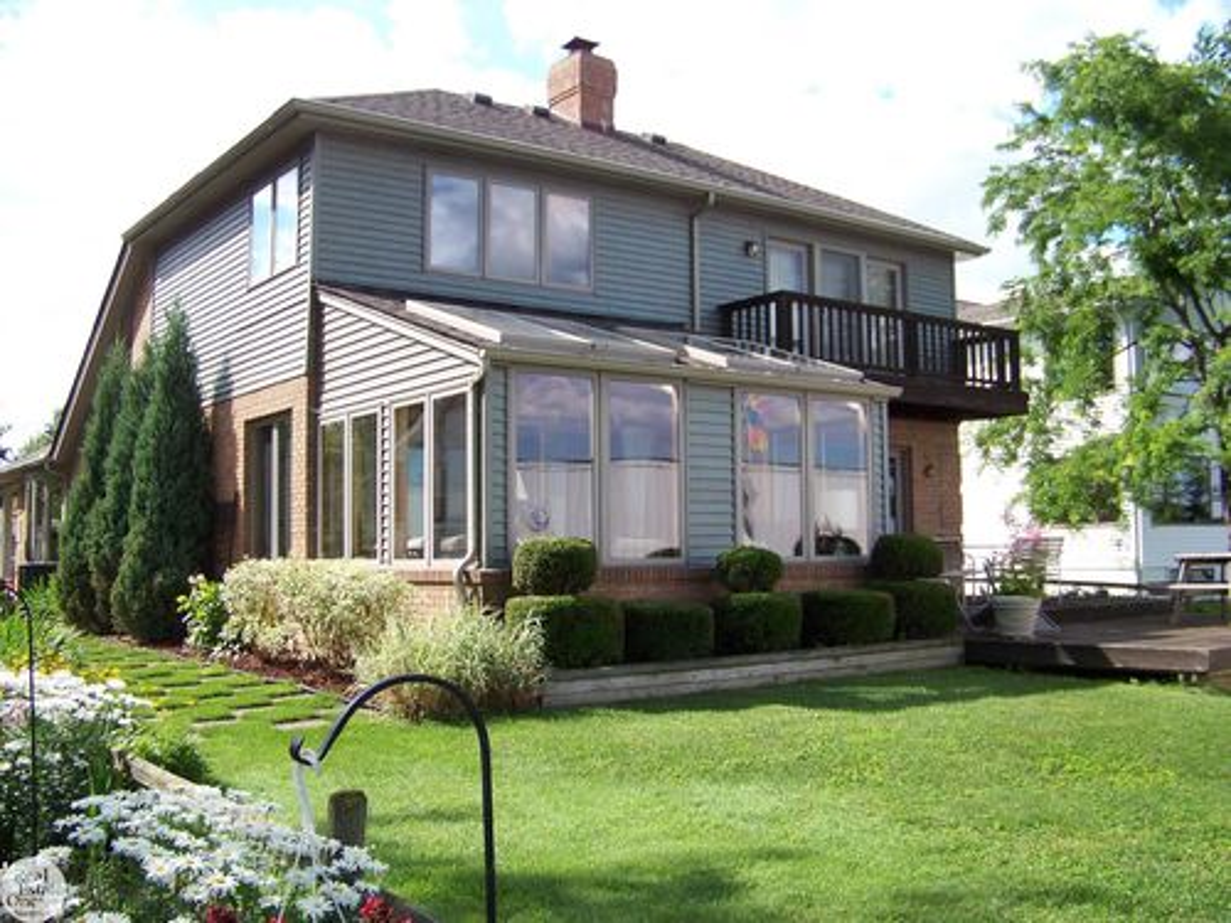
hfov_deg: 51.4
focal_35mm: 36
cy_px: 462
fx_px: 1280
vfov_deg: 39.7
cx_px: 616
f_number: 2.8
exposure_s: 1/400
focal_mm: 5.85
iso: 64
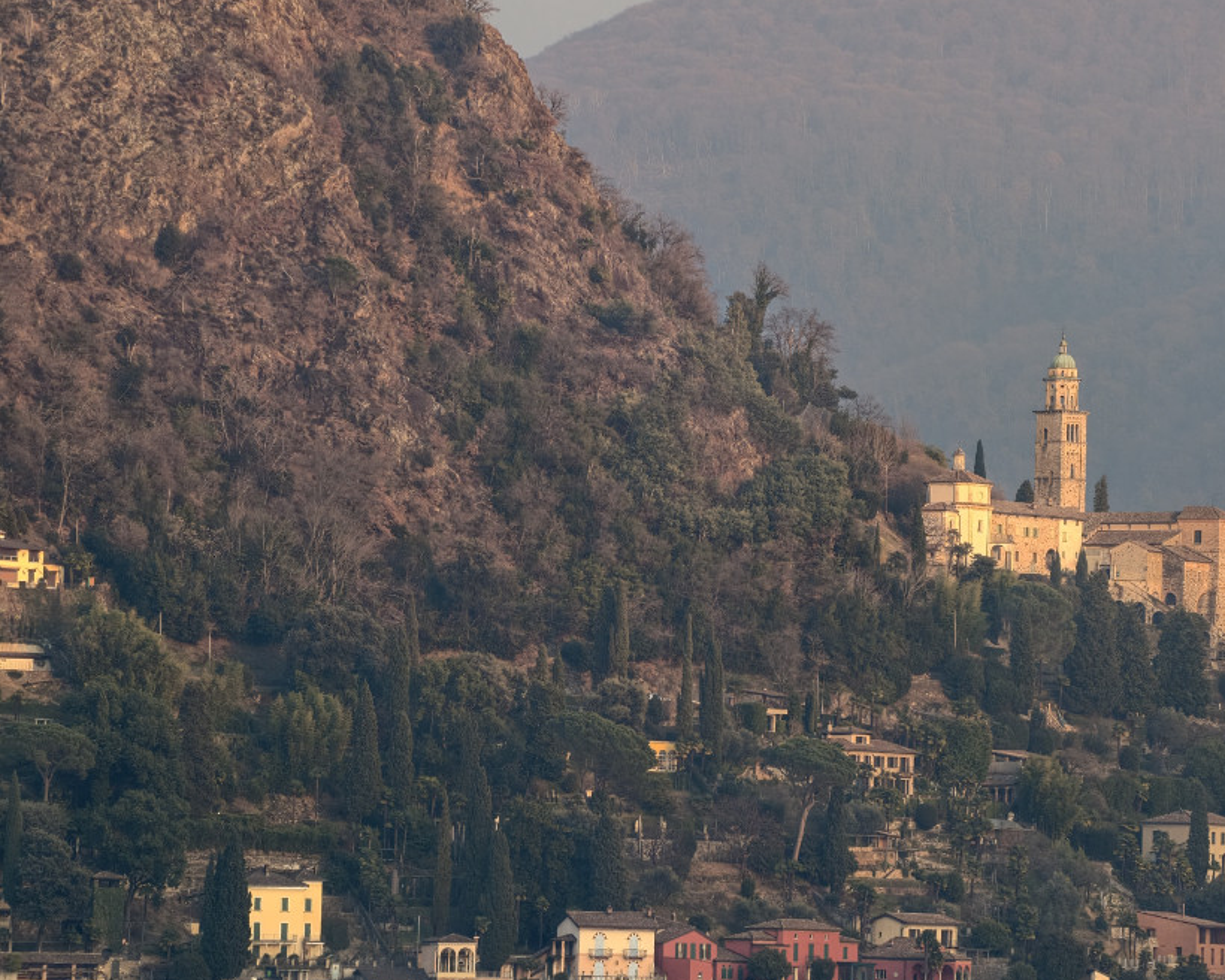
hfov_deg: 6.8
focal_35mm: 286
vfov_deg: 5.4
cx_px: 825
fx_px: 10369
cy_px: 612
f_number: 2.7
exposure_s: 1/100
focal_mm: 52.8
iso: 127
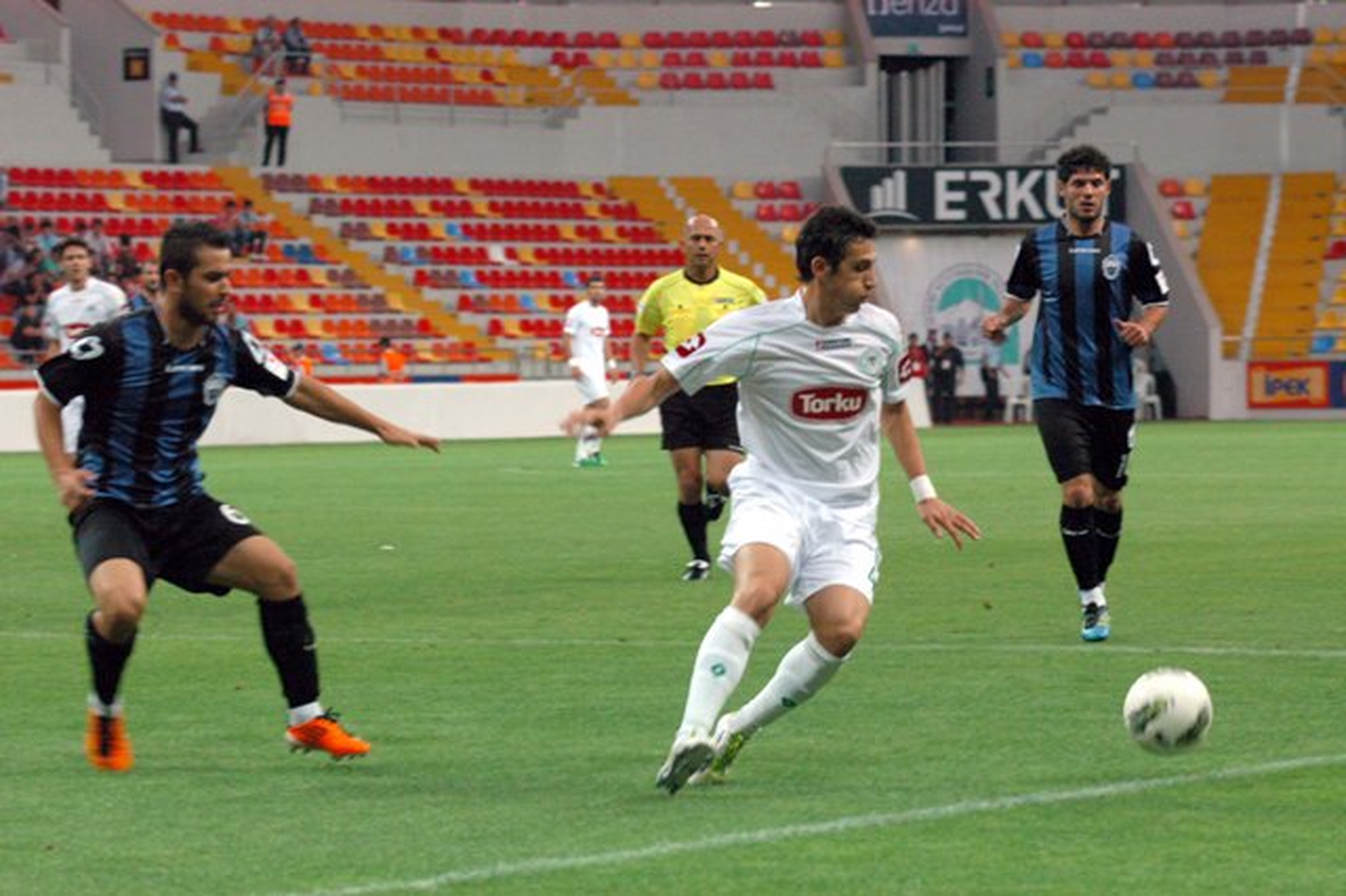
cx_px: 673
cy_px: 448
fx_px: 6838
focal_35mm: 183
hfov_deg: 11.2
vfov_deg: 7.5
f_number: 5.6
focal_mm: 122
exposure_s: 1/200
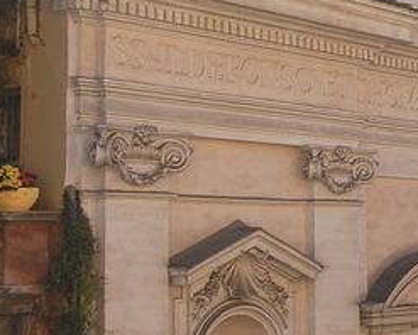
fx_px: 1127
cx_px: 668
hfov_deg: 18.1
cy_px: 152
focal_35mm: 91
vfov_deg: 16.9
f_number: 10
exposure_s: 1/250
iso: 360
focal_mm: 20
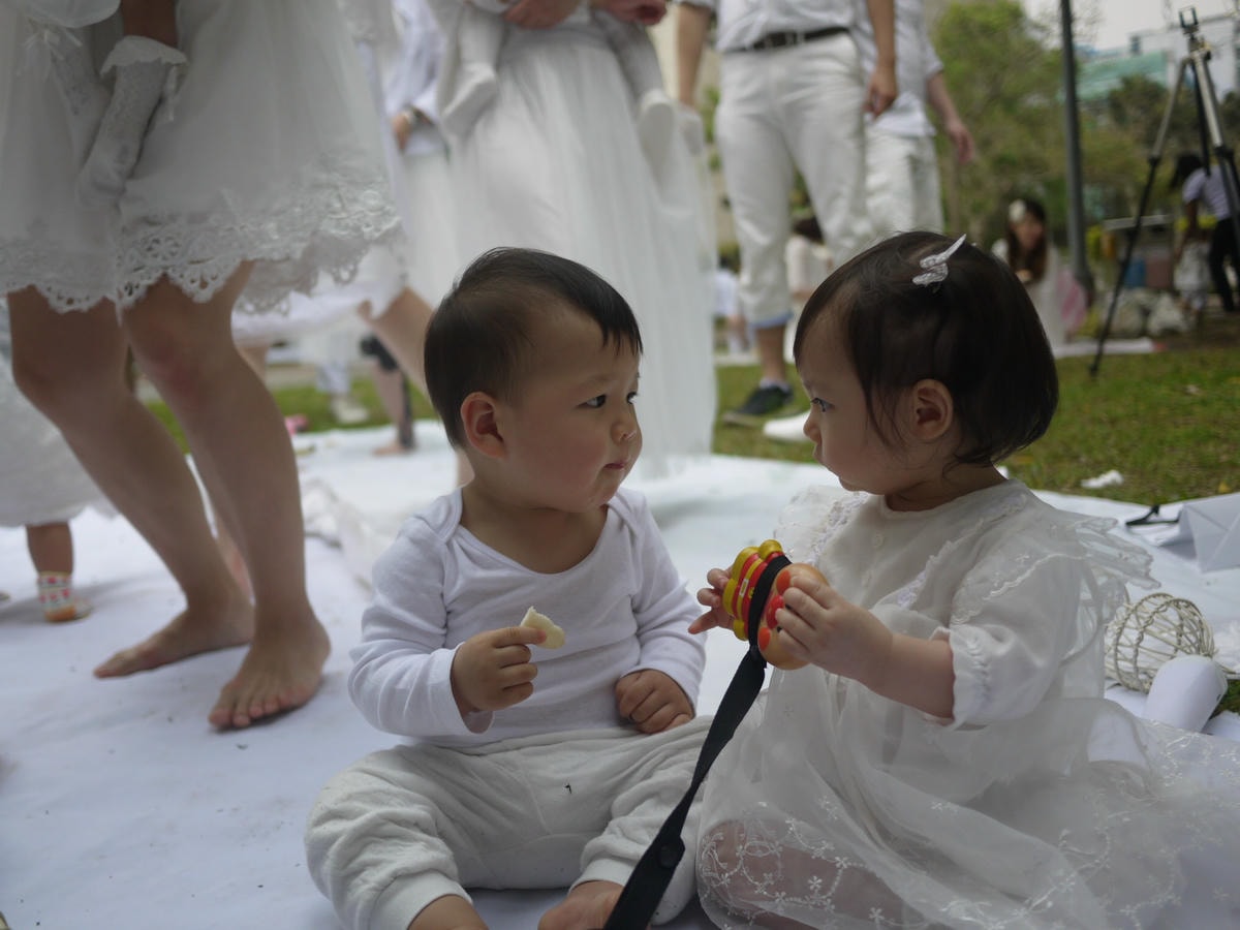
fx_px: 1433
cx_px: 620
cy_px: 465
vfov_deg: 36.0
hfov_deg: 46.8
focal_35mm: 40
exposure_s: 1/640
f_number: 1.7
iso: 160
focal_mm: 20
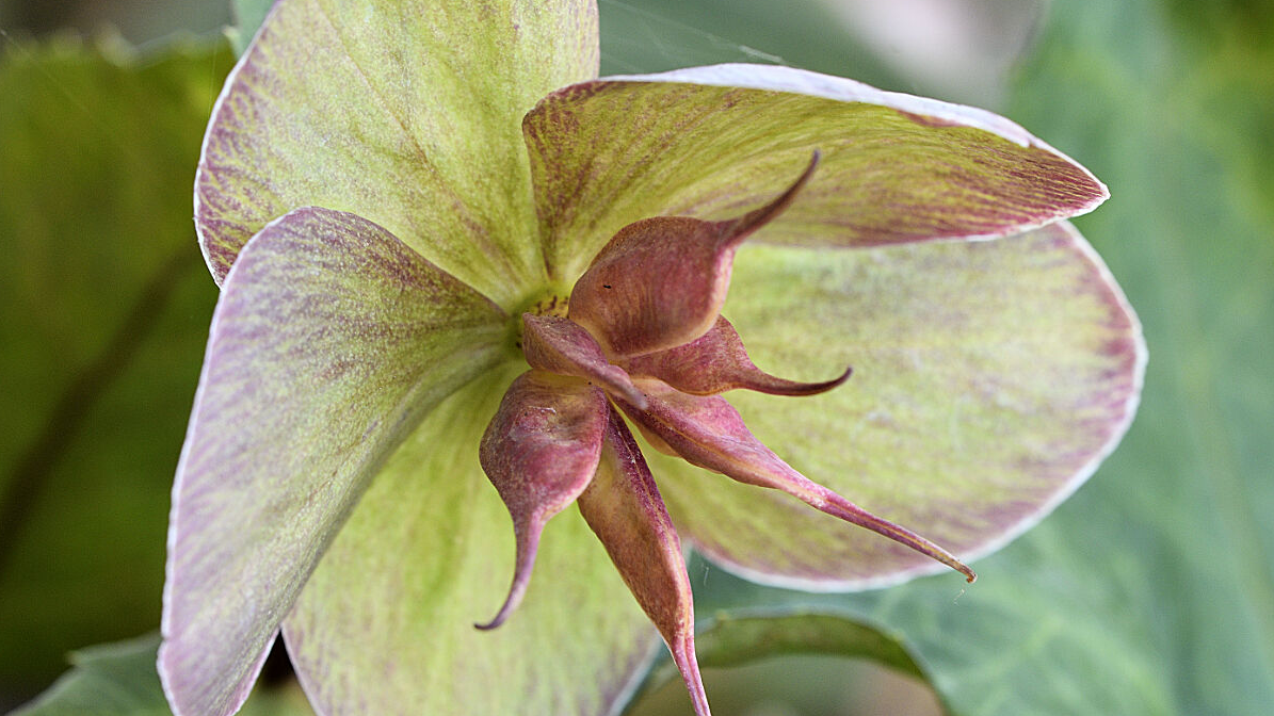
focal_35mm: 284
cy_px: 368
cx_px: 635
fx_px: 9593
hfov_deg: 7.6
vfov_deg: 4.3
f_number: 8
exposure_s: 1/50
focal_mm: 180
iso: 800
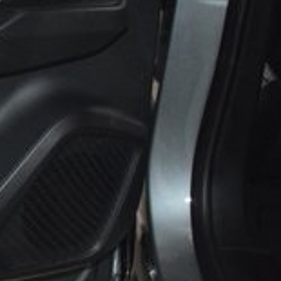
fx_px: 872
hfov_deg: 15.9
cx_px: -208
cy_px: 8
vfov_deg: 17.9
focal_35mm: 95
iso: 2500
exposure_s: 1/125
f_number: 3.5
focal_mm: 18
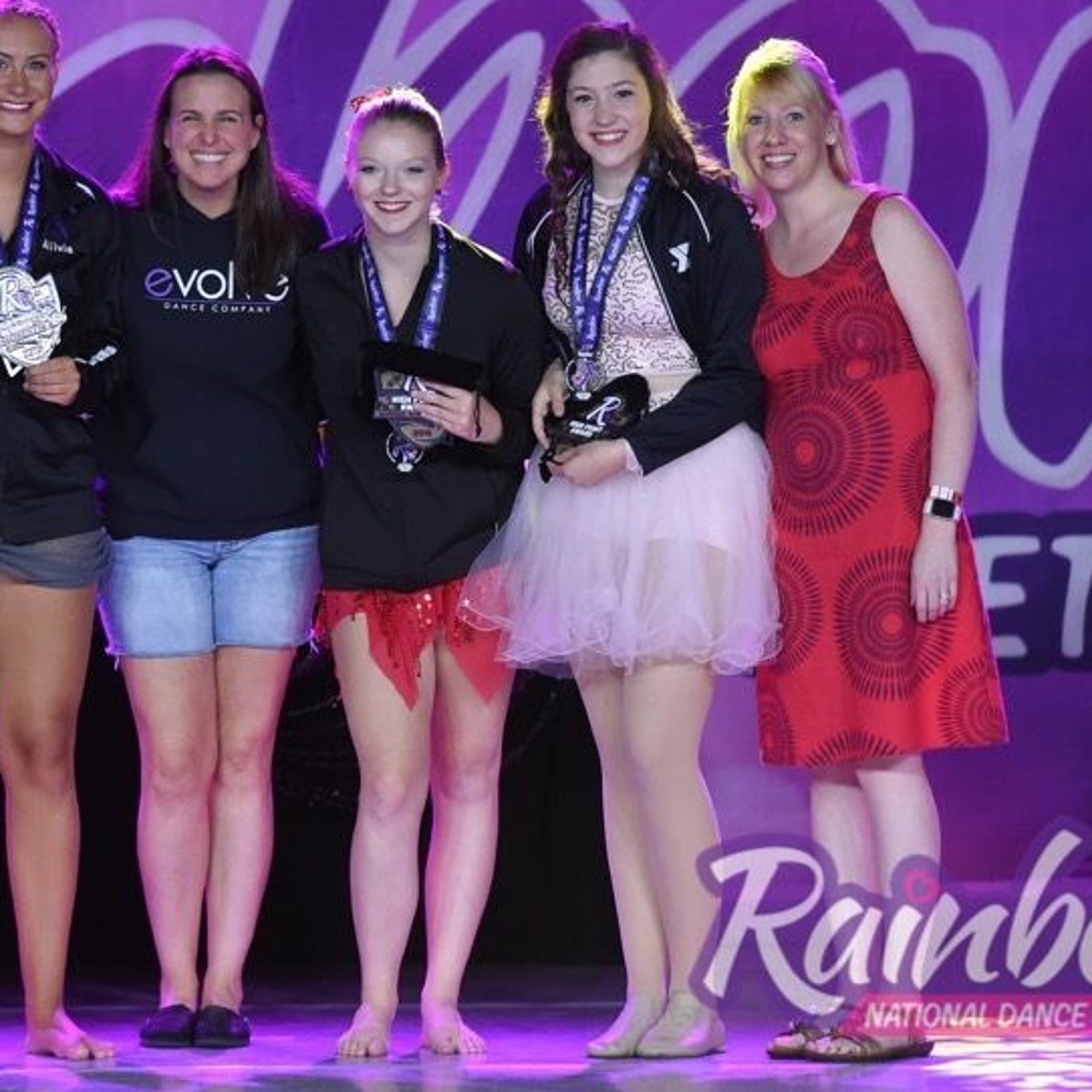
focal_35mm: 401
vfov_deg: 4.4
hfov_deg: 4.4
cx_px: 113
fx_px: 14312
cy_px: 310
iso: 4000
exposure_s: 1/640
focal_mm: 200
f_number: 3.5
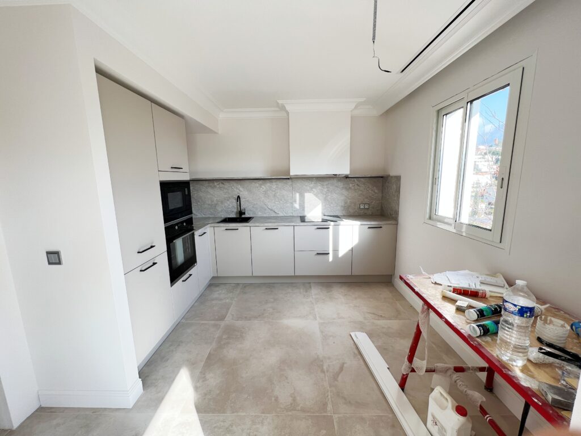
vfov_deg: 89.9
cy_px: 218
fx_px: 218
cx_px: 290
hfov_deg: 106.2
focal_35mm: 13
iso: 32
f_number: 1.8
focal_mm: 1.57
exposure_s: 1/143
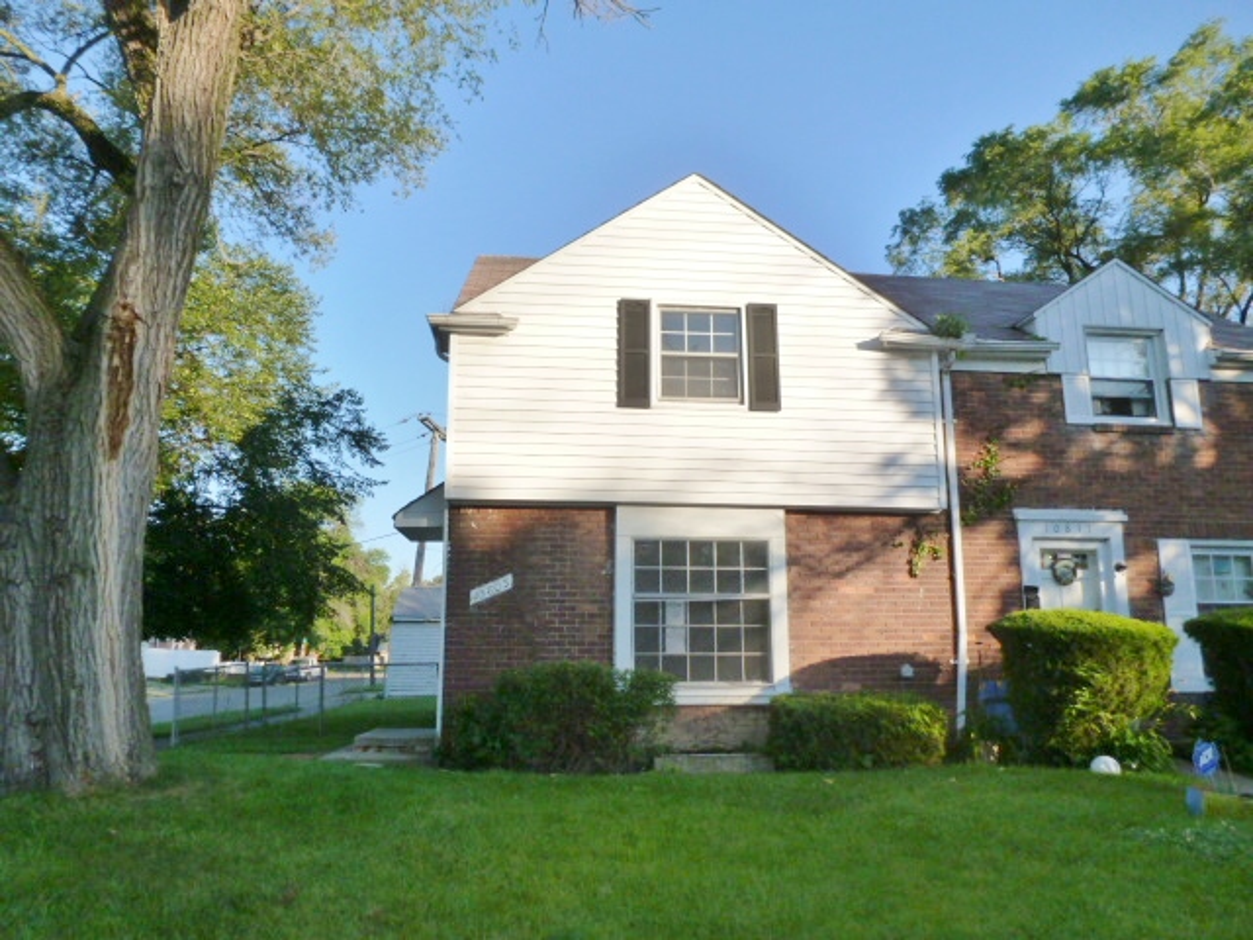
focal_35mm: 24
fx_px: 869
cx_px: 626
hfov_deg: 71.6
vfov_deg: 56.8
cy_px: 470
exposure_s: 1/640
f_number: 3.3
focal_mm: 4.3
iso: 160
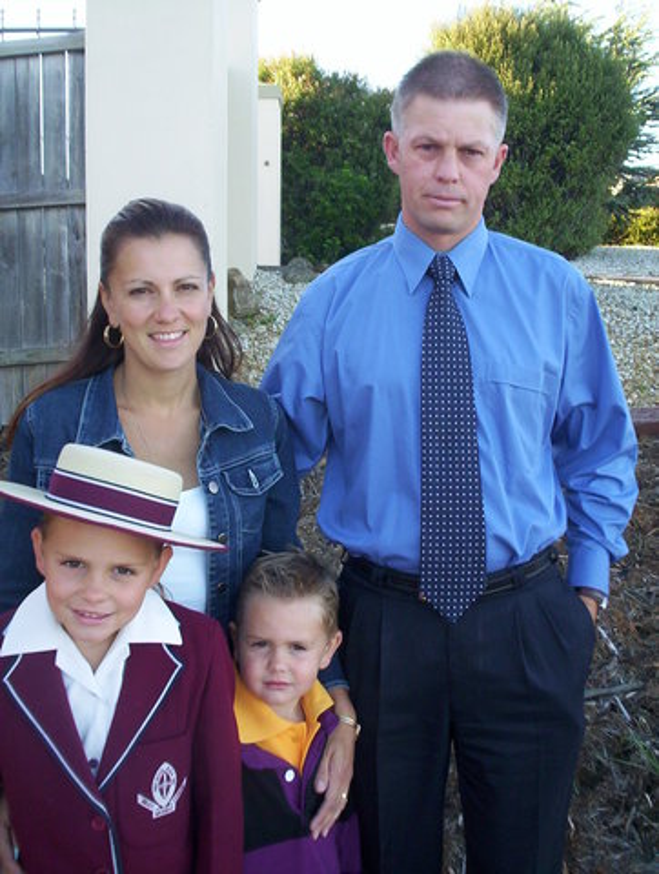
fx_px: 961
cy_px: 437
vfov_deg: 48.9
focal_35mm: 38
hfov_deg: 37.8
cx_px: 330
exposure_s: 1/64.4
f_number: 4.5
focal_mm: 4.99
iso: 100
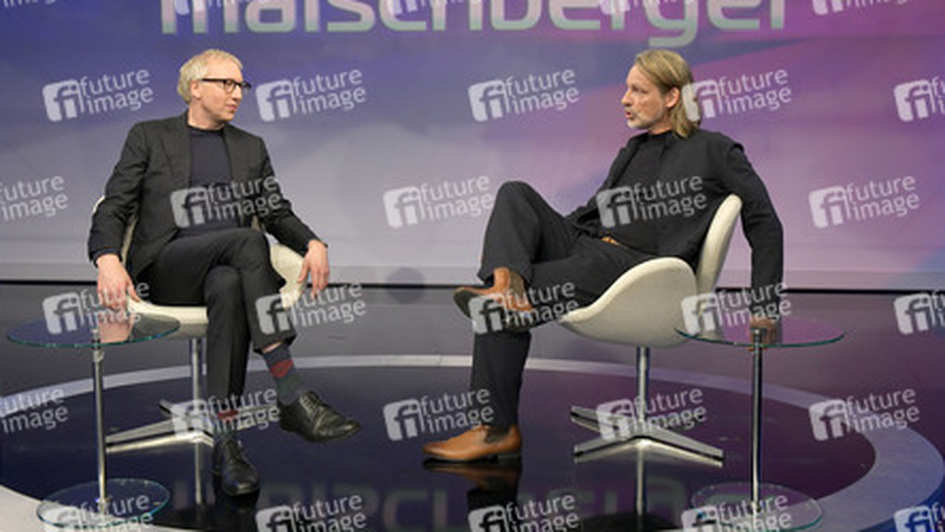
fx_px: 852
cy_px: 255
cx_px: 467
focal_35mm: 34
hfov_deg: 58.0
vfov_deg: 34.7
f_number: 4.5
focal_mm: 32
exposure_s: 1/250
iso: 1600
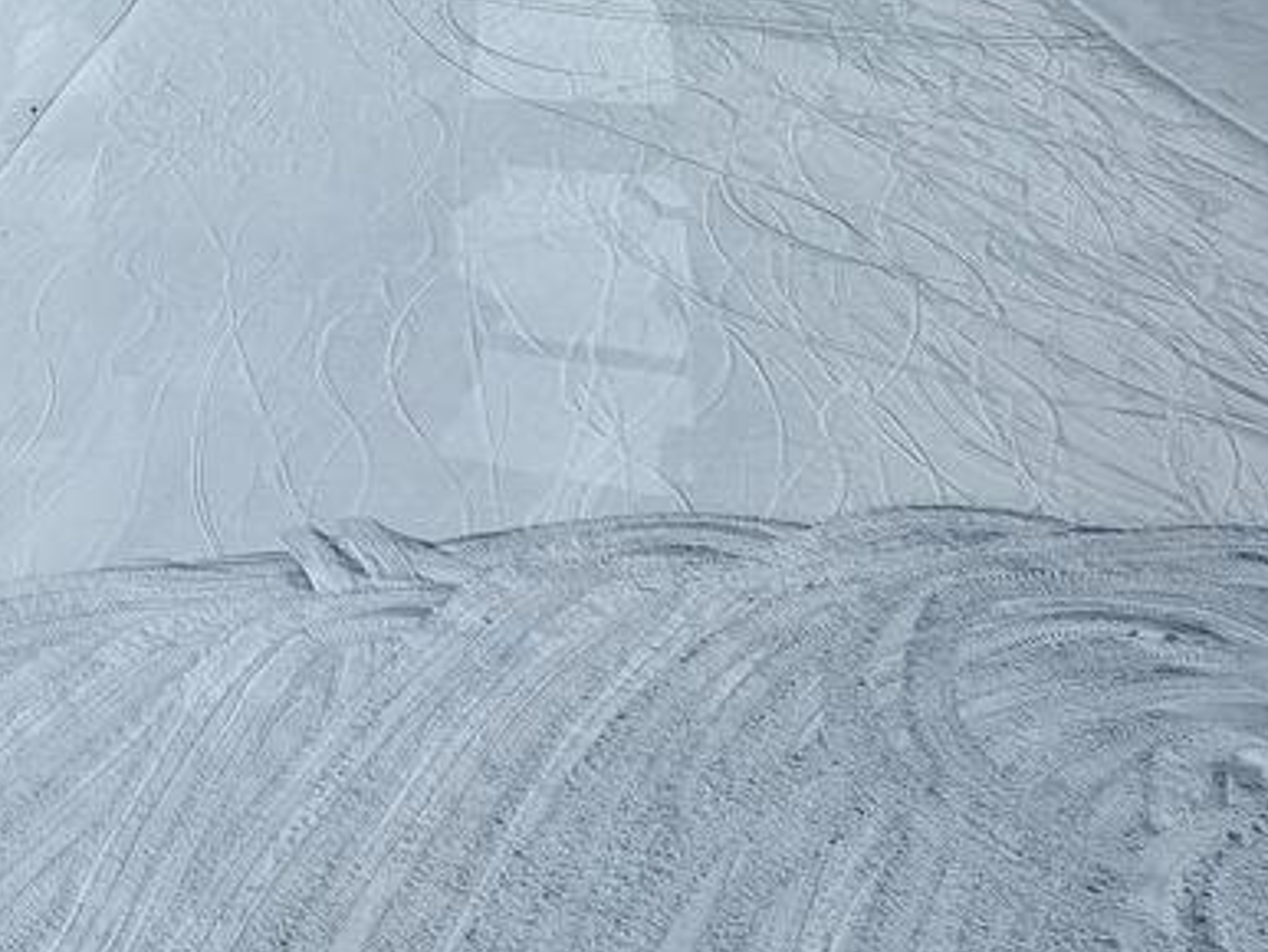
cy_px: 25
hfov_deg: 26.9
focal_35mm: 64
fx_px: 2346
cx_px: -240
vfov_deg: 22.2
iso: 50
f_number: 1.8
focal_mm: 6.7
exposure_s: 1/2368
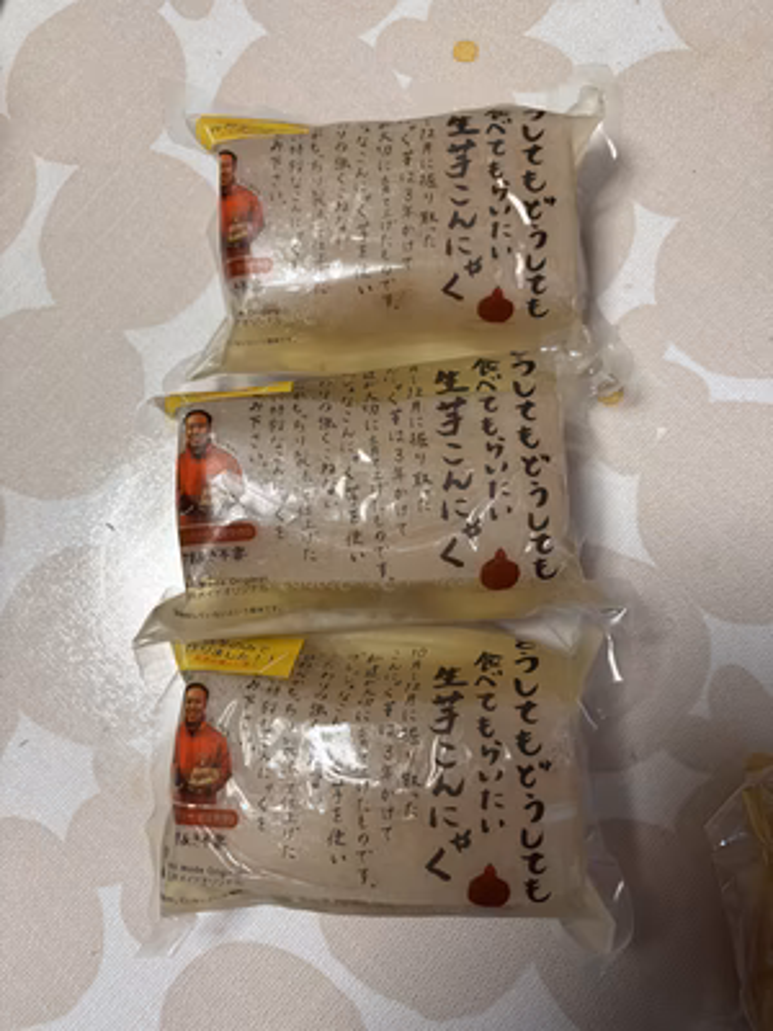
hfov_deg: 53.1
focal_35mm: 26
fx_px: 774
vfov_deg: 67.3
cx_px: 386
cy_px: 516
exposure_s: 1/100
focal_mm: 5.96
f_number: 1.6
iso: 125
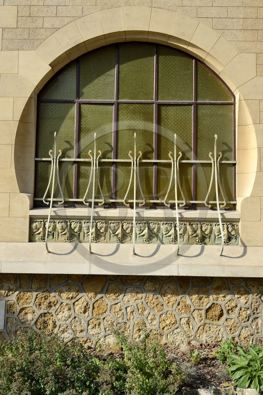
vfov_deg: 58.7
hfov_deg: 41.1
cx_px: 132
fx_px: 351
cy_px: 198
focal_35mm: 32
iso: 200
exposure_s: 1/160
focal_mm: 32
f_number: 13
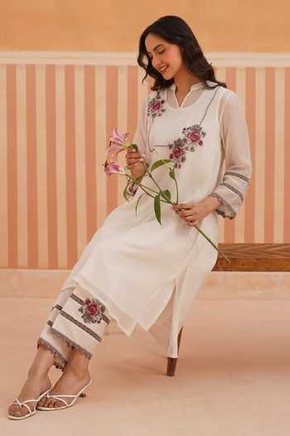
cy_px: 218
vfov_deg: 32.4
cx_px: 145
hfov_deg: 21.9
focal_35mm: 62
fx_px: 749
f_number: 4
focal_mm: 62
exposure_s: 1/125
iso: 320
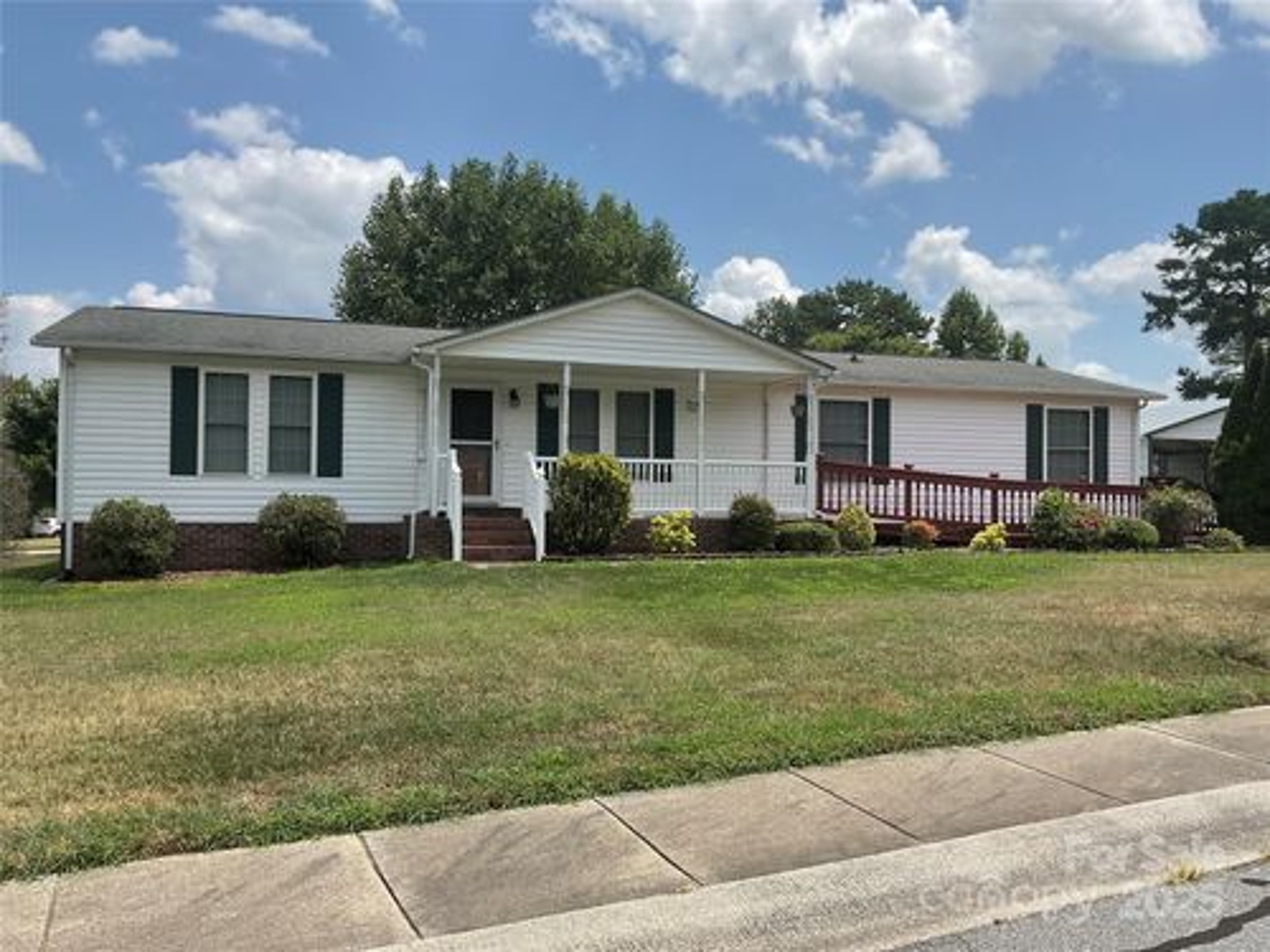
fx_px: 1064
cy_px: 476
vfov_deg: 48.2
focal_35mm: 29
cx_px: 635
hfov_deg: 61.7
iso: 16
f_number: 1.8
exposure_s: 1/2227
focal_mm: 3
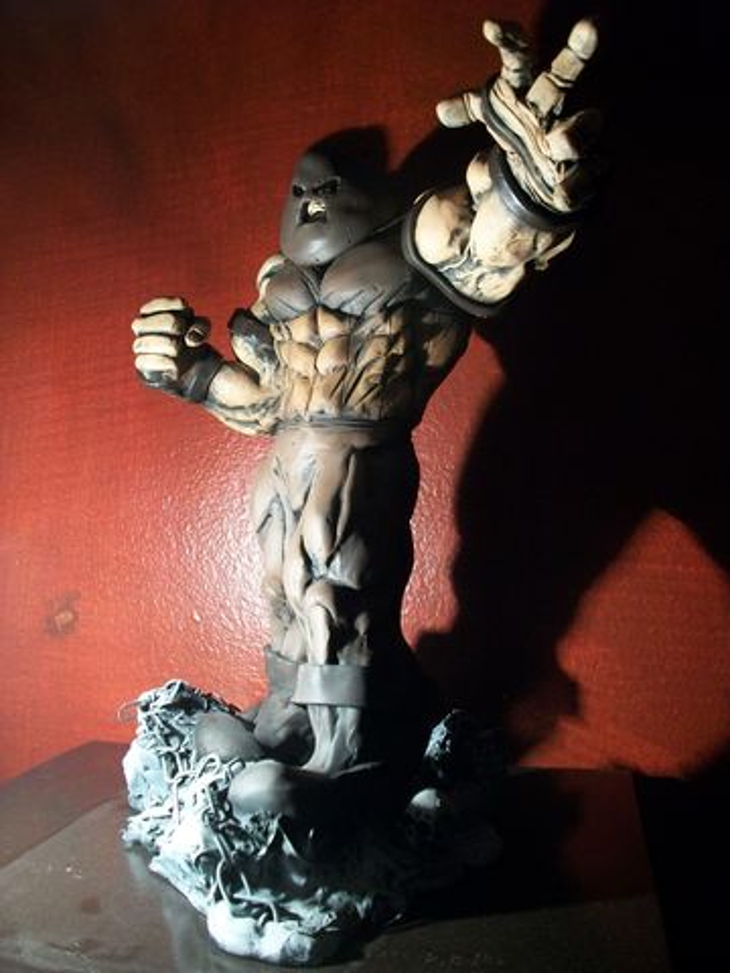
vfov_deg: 56.8
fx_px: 900
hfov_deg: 44.2
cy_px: 486
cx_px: 365
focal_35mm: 32
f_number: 2.9
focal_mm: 5.7
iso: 160
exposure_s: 1/20
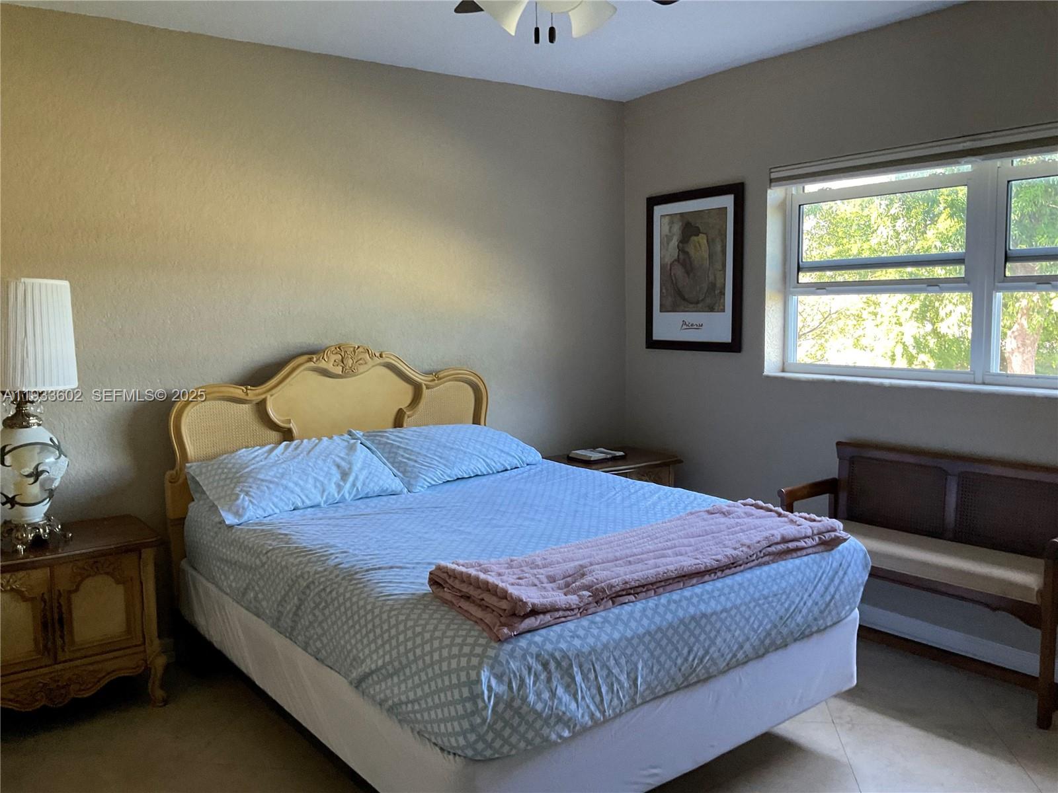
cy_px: 396
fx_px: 886
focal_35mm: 29
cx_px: 529
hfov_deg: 61.7
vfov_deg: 48.2
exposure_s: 1/60
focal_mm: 3
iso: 125
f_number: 1.8
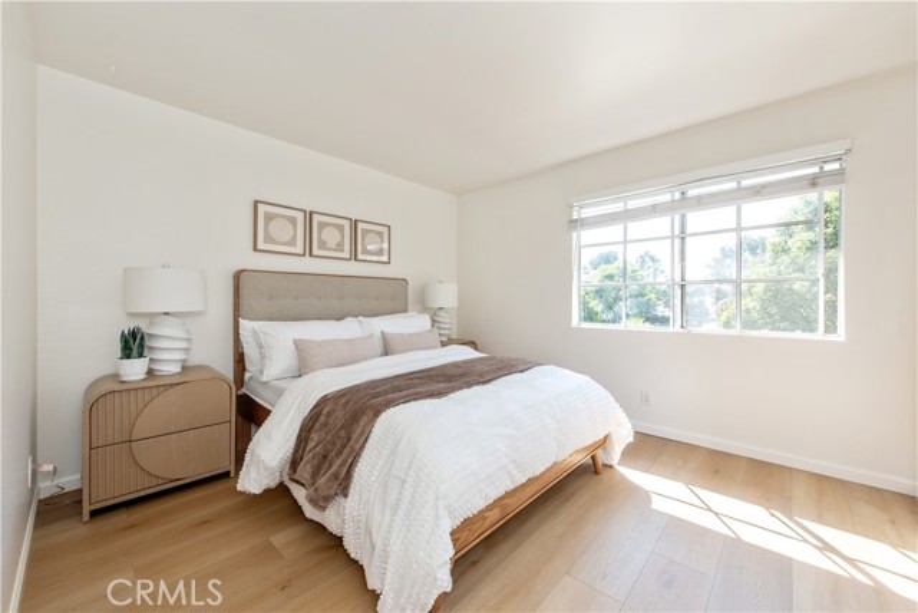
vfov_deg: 81.2
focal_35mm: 14
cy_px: 306
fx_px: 357
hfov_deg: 104.2
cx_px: 459
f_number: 5.6
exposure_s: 1/125
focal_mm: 14
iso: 100
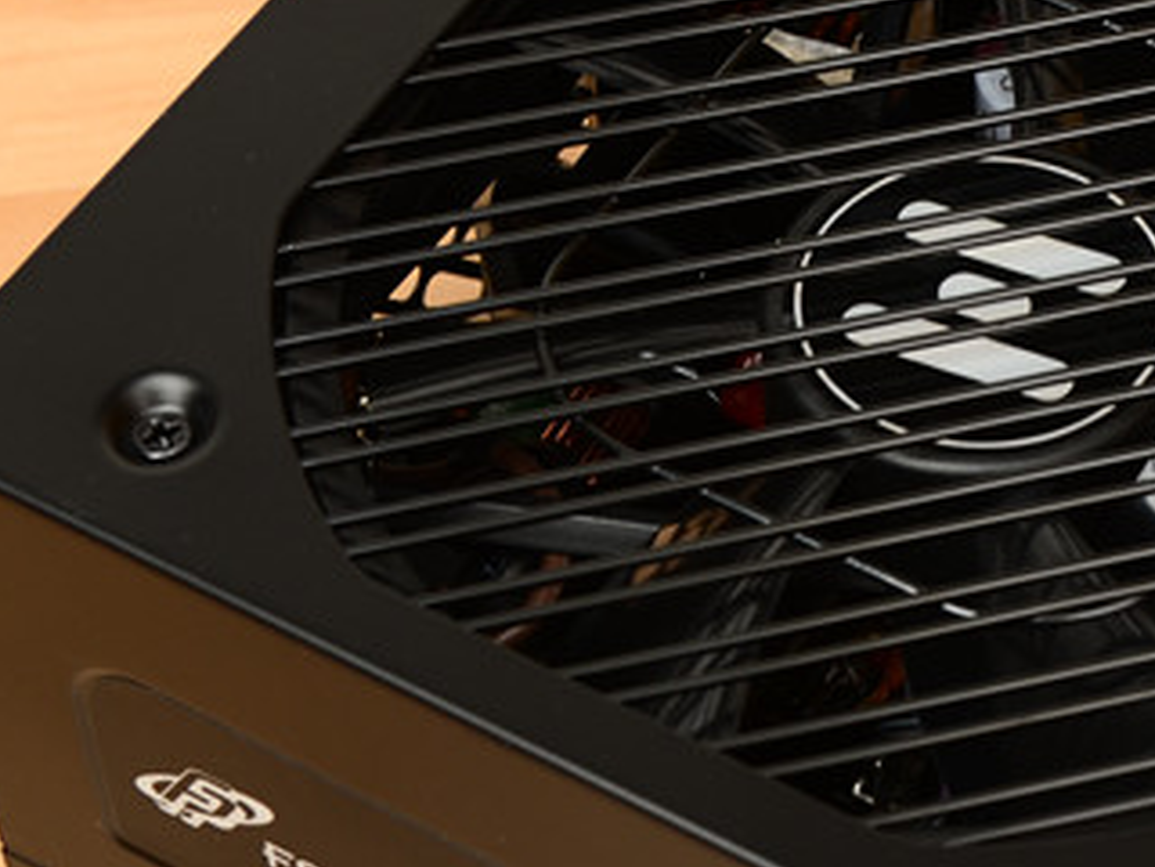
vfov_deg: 9.7
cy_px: 477
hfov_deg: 12.7
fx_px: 5105
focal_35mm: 153
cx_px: 1155
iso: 100
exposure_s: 1/125
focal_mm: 34
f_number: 6.3
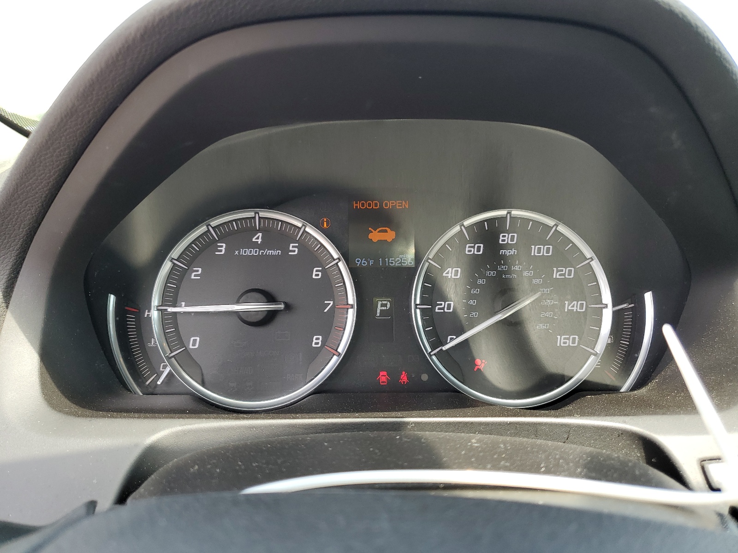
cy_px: 276
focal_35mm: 26
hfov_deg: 67.3
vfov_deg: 53.1
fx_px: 554
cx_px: 369
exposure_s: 1/179
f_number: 1.5
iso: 50
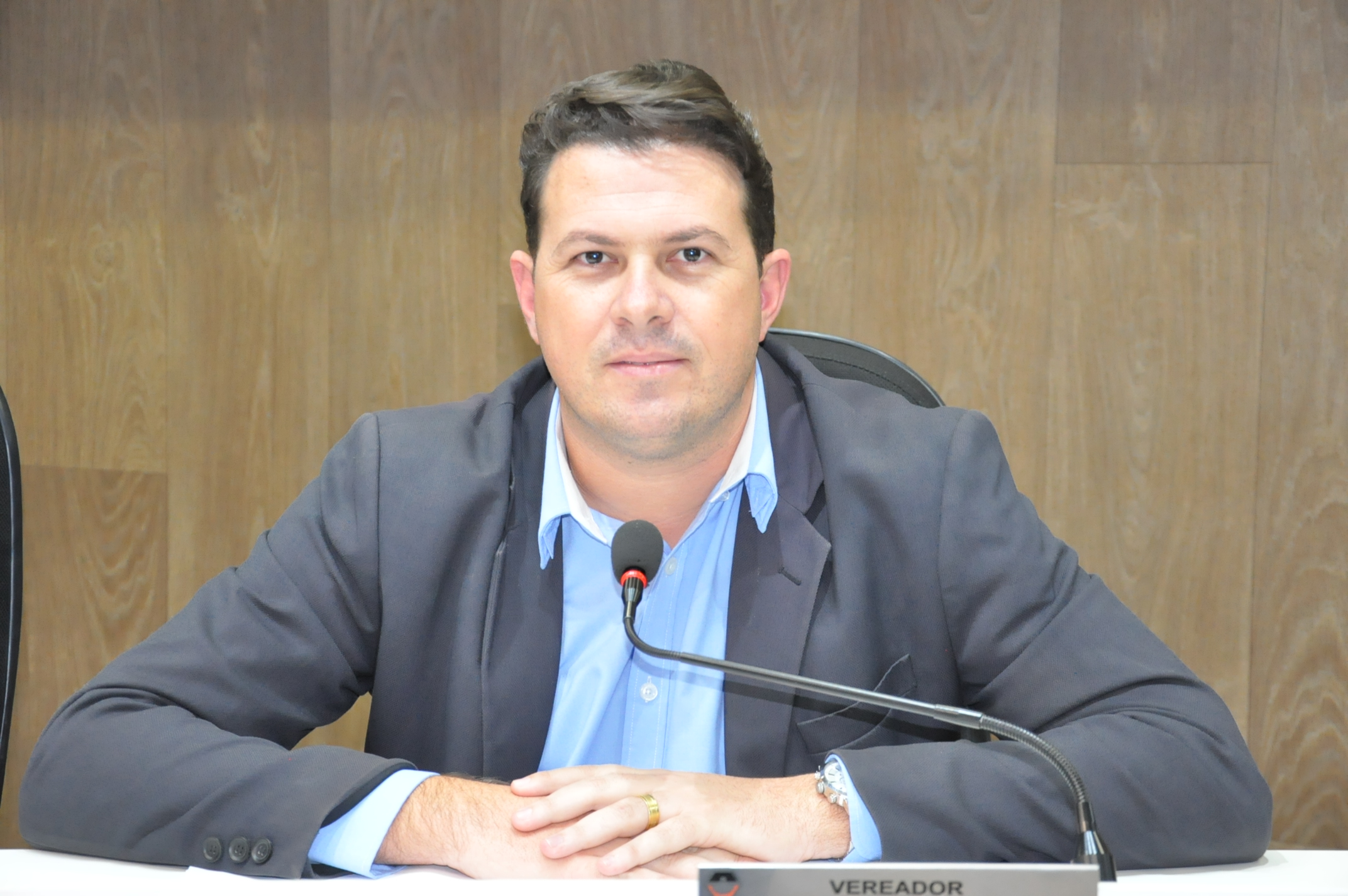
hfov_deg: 27.0
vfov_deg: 18.1
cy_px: 448
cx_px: 674
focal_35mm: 75
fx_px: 2805
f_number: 5
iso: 2000
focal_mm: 50
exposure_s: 1/60
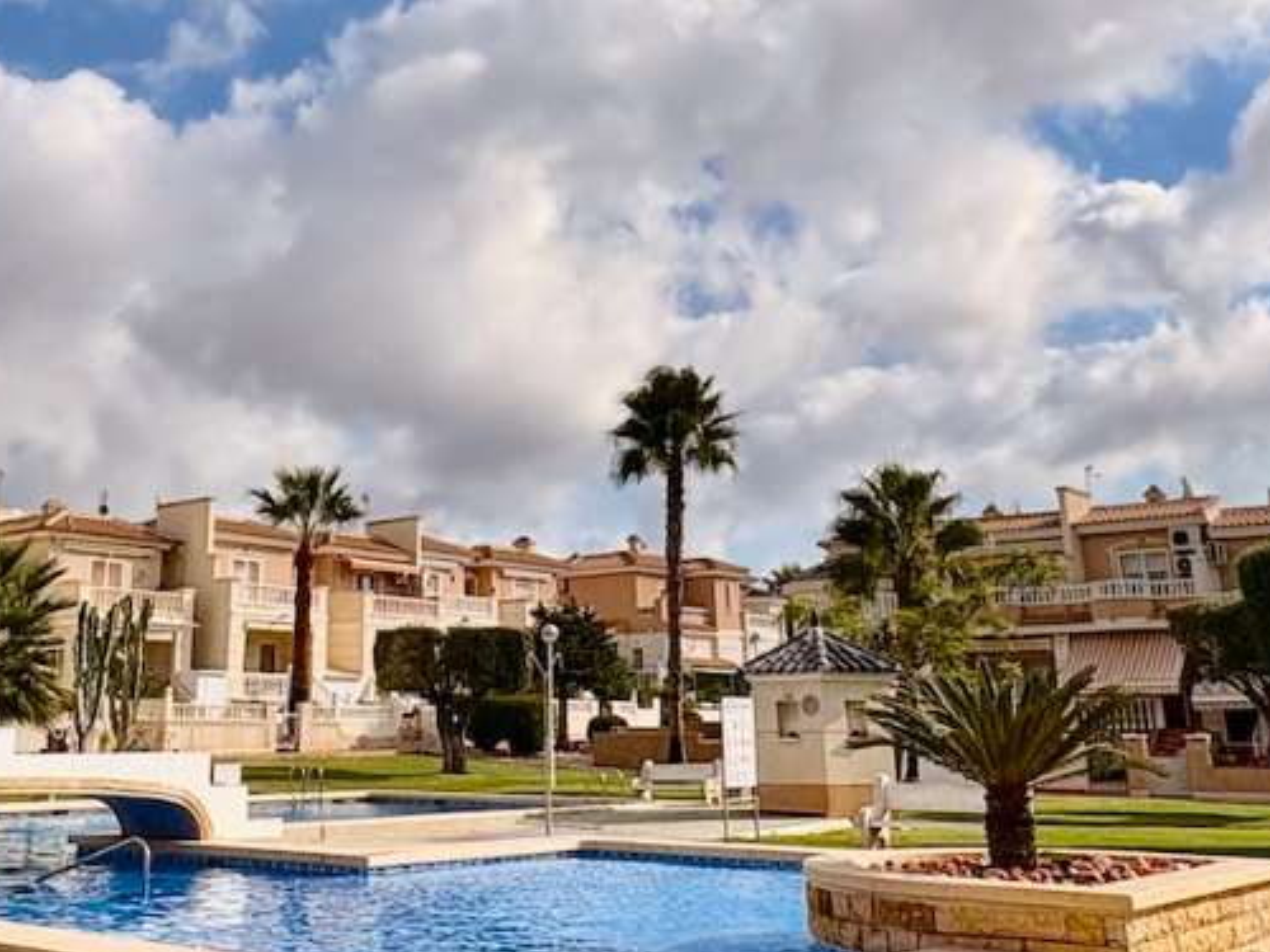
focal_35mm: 42
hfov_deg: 44.3
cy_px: 288
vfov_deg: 33.9
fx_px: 1541
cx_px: 450
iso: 50
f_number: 2.2
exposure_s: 1/5263
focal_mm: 2.22
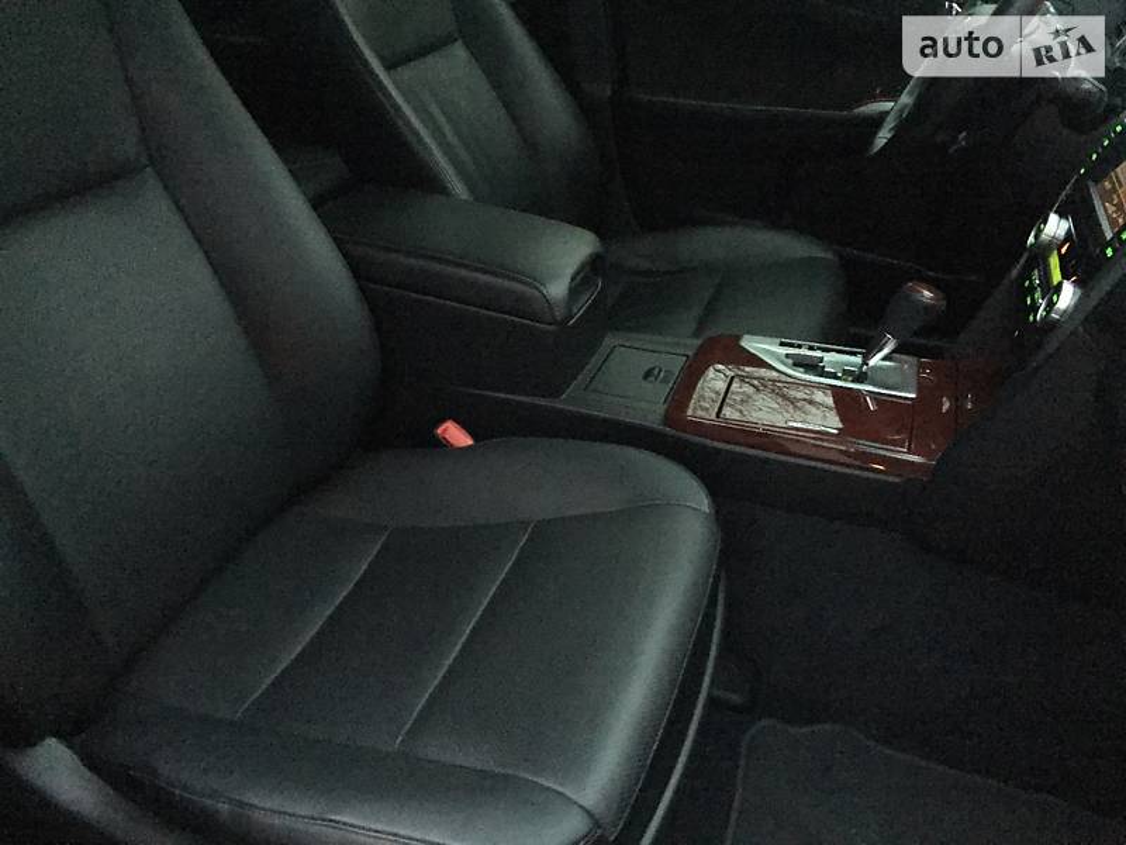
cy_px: 422
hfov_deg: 61.7
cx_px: 563
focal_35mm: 29
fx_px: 943
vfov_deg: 48.2
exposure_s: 1/17
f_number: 2.2
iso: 2000
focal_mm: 4.2
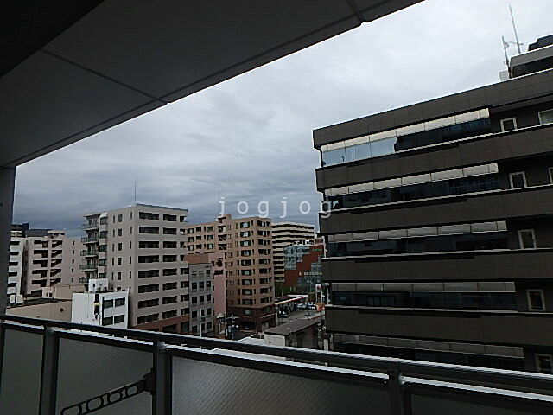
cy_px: 208
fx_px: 335
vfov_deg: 63.4
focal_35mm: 21
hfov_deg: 79.0
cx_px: 276
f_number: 6
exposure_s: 1/400
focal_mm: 3.7
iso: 125
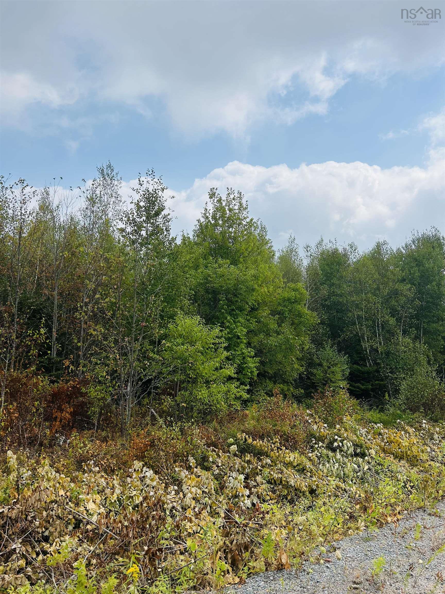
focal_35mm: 26
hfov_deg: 53.1
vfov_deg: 67.3
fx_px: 446
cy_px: 297
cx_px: 222
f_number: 1.5
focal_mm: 5.7
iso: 50
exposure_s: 1/5882
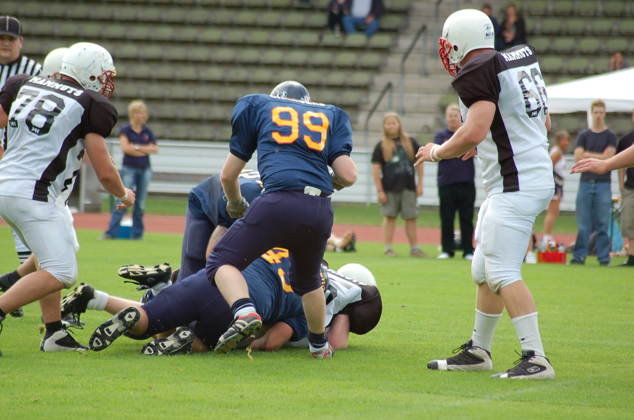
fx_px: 4482
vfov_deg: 5.4
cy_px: 210
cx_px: 317
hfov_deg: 8.1
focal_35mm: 255
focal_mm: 170
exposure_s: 1/500
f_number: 4.8
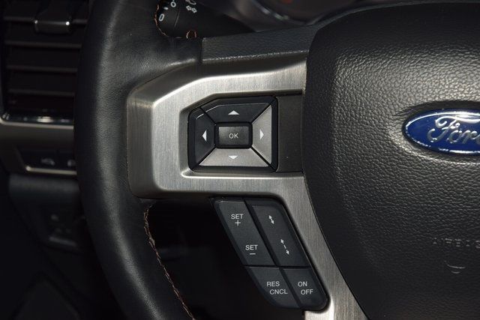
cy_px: 160
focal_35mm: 98
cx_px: 240
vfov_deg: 14.0
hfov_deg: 20.9
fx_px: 1300
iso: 100
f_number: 8
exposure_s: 1/125
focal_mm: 65
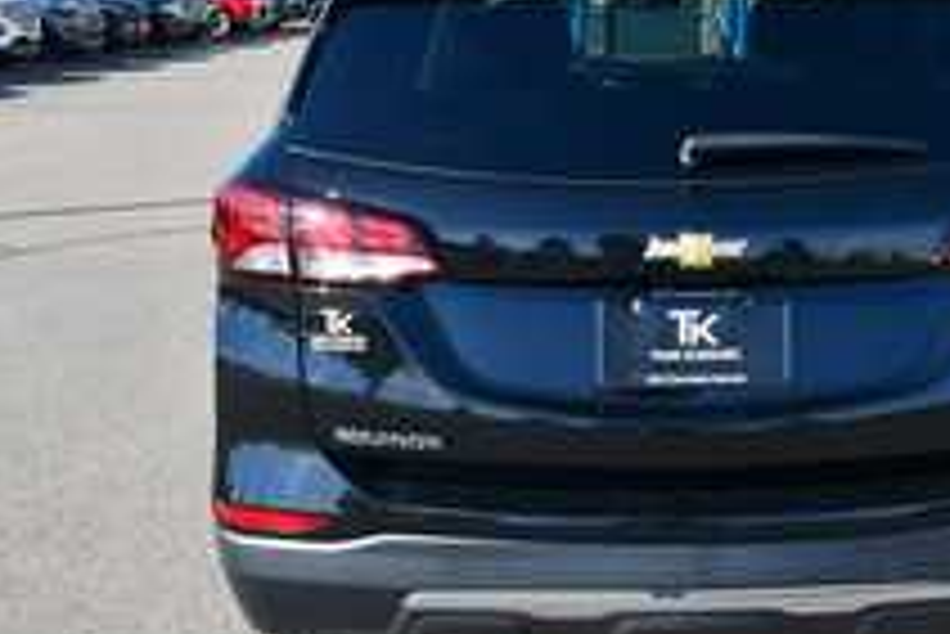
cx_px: 675
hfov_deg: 34.5
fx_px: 1505
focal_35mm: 57
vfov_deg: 23.8
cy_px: 295
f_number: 8
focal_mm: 20
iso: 160
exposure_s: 1/250
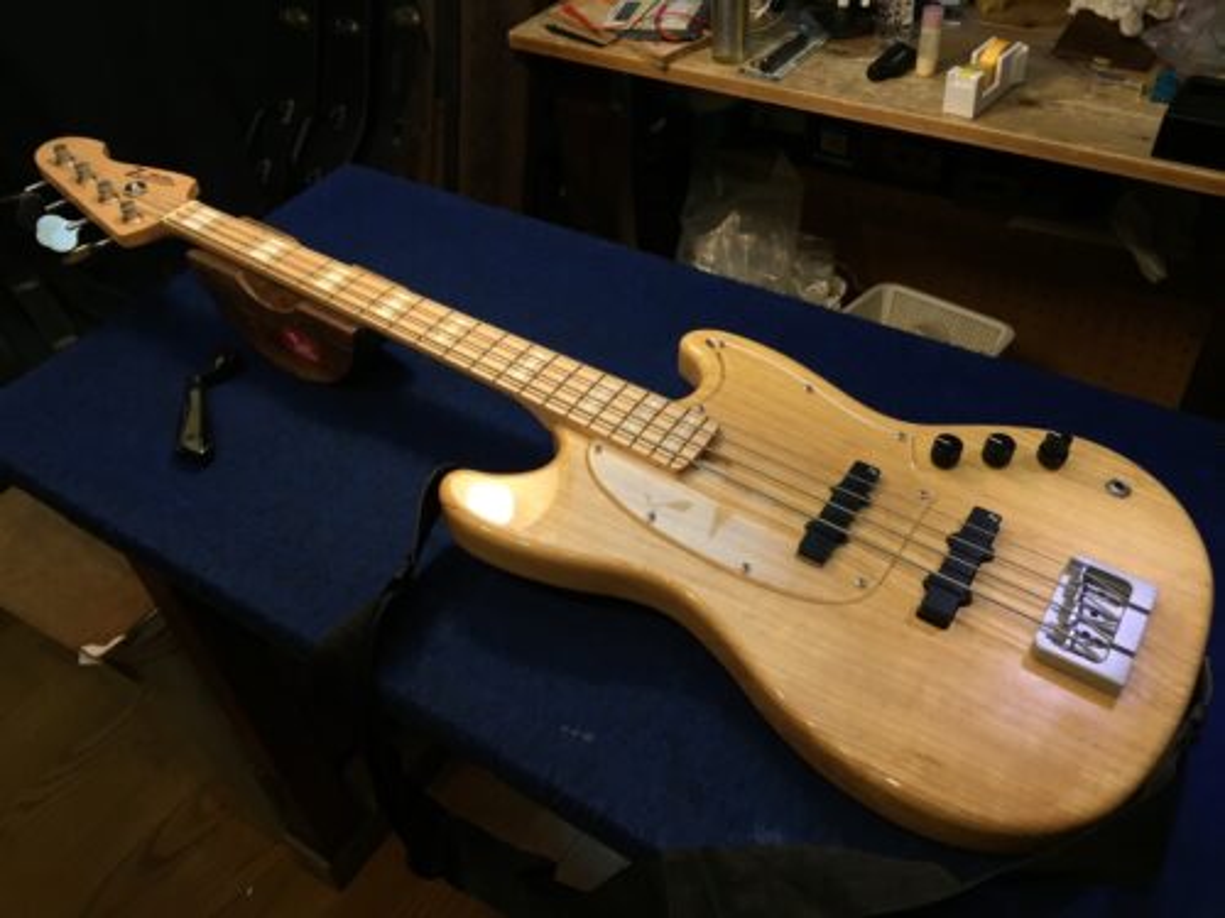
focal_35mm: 29
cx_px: 612
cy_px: 459
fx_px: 1026
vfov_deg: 48.2
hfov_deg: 61.7
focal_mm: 4.15
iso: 32
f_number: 2.2
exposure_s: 1/33
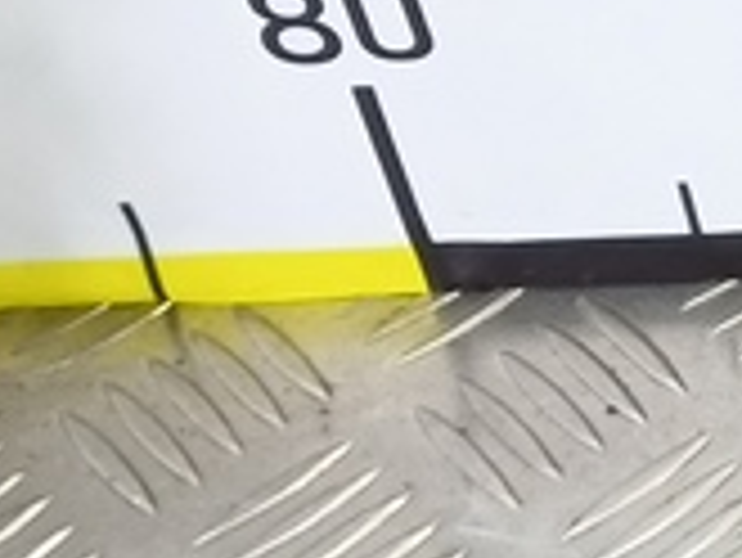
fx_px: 3067
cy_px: -693
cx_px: 1668
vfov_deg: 9.5
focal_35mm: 143
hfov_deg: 11.7
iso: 182
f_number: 1.6
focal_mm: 4.11
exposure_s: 1/33.3
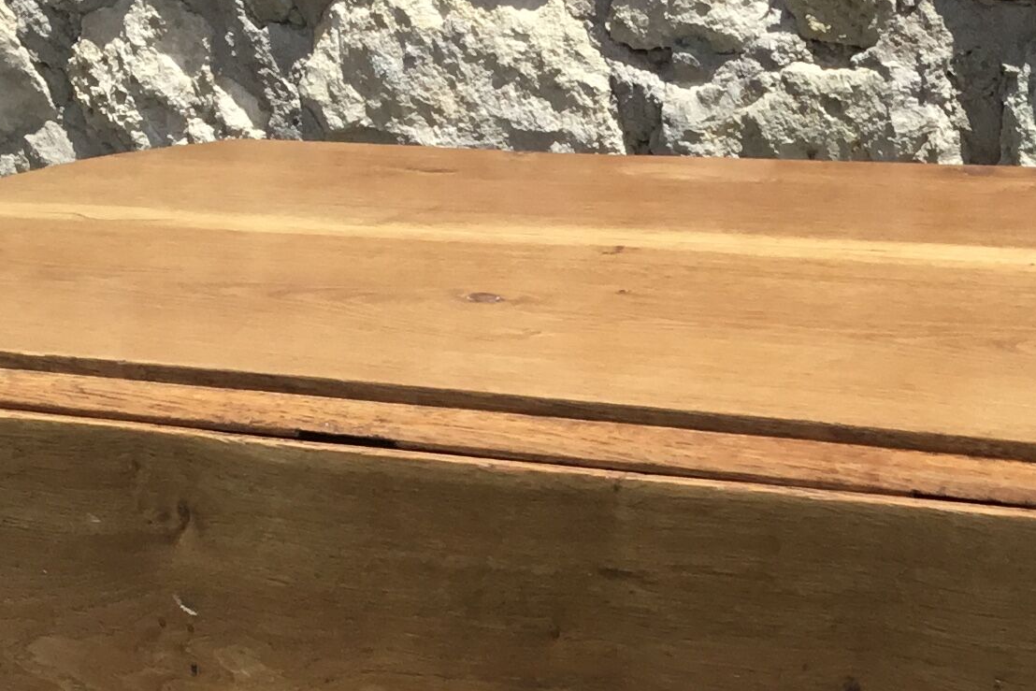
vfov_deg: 14.0
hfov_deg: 21.2
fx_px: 2734
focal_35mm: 95
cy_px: 819
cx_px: 808
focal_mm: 3.3
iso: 25
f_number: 2.4
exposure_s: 1/1664
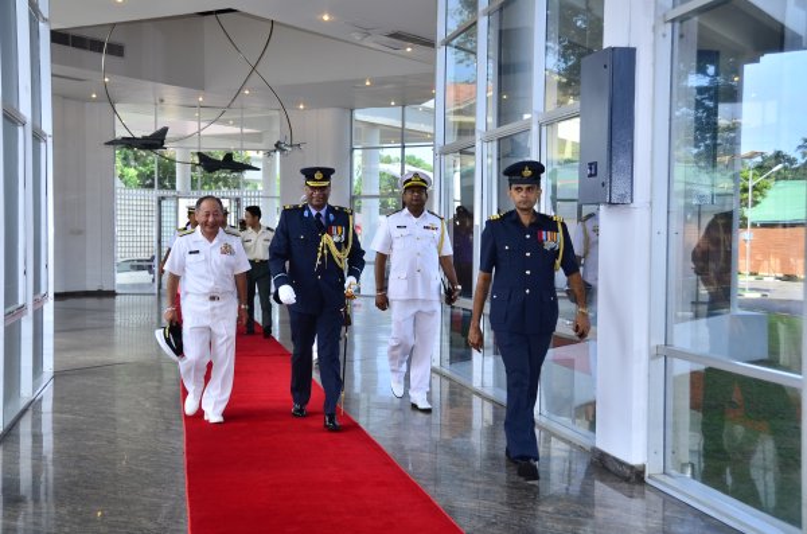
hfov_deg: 41.2
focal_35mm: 48
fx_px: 1073
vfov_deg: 27.9
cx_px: 404
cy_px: 267
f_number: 4
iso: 100
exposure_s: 1/125
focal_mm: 32
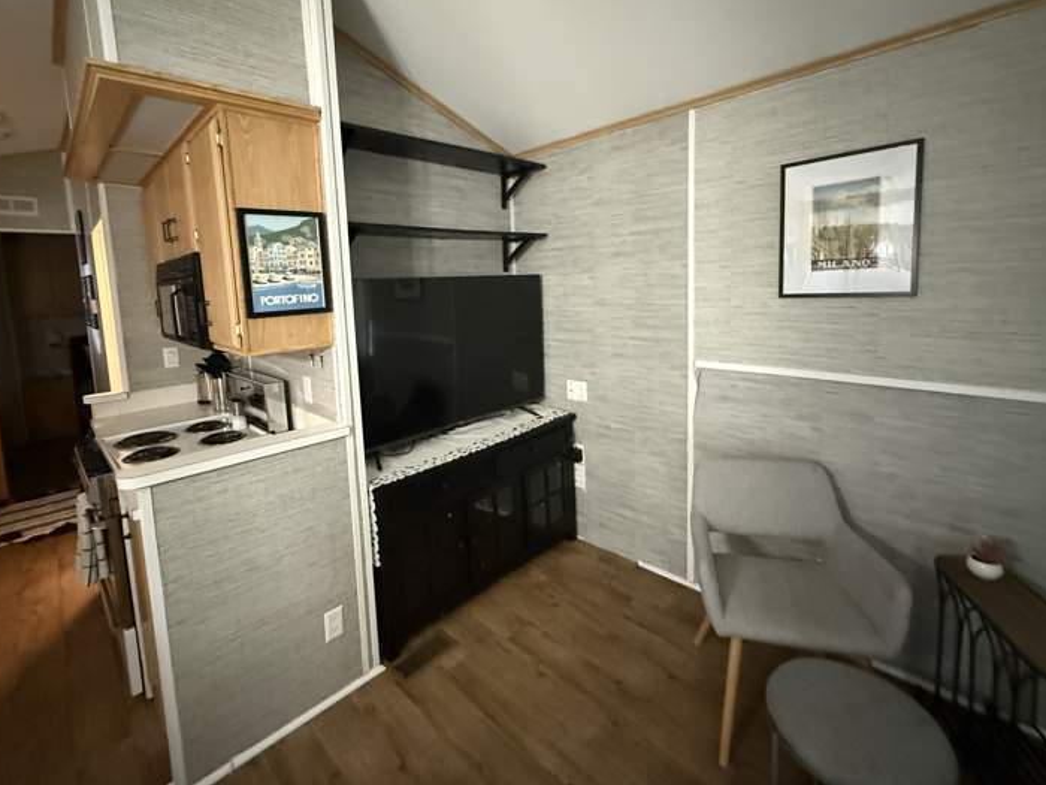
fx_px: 483
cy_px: 338
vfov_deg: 77.7
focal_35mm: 16
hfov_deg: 94.5
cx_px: 504
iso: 1600
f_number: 2.2
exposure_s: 1/40
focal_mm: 2.22
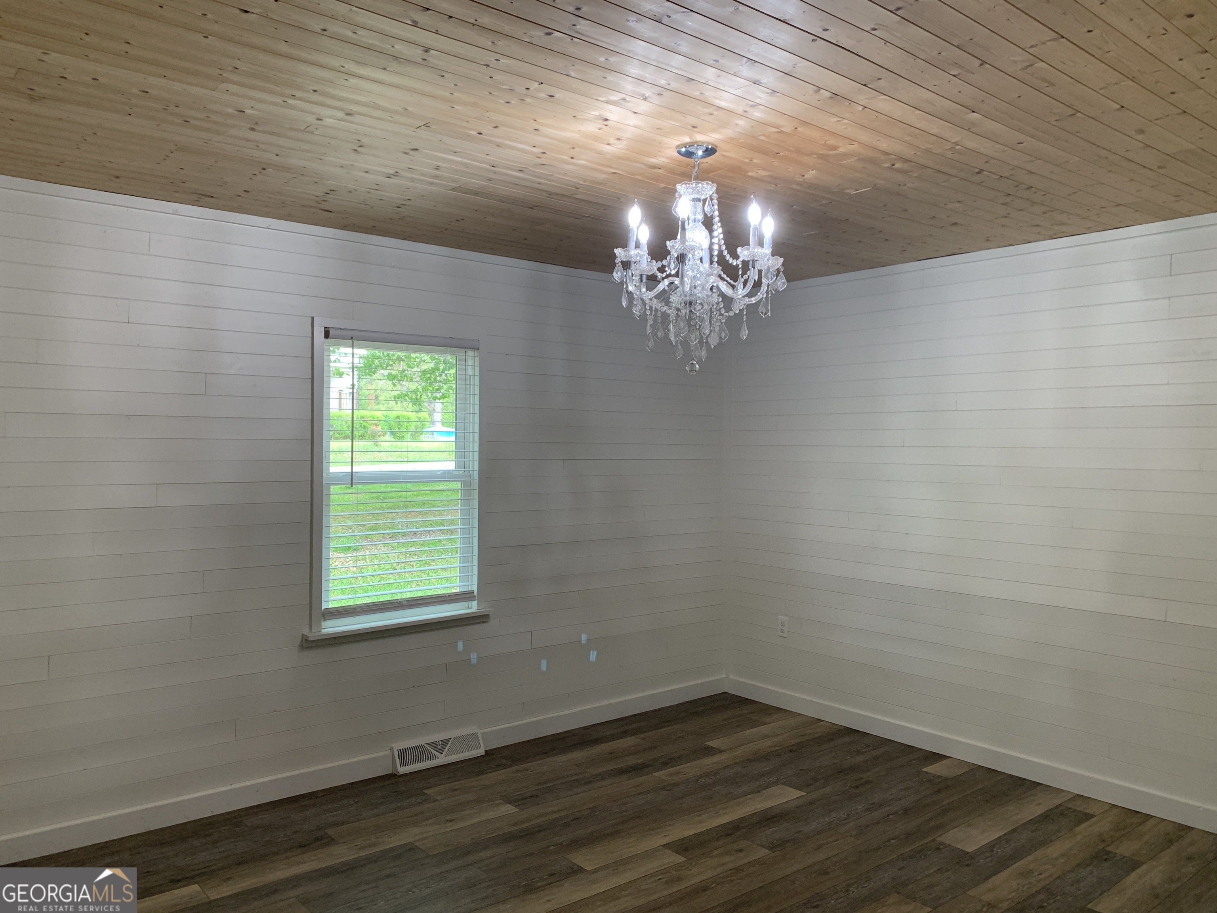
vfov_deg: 53.1
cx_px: 608
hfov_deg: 67.3
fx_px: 914
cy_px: 456
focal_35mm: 26
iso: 64
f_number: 1.8
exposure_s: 1/60
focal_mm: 4.25
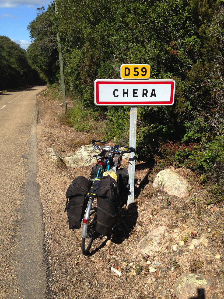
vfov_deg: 55.4
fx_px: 285
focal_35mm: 33
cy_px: 150
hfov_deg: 42.9
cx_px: 112
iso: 50
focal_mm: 4.12
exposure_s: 1/1427
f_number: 2.4
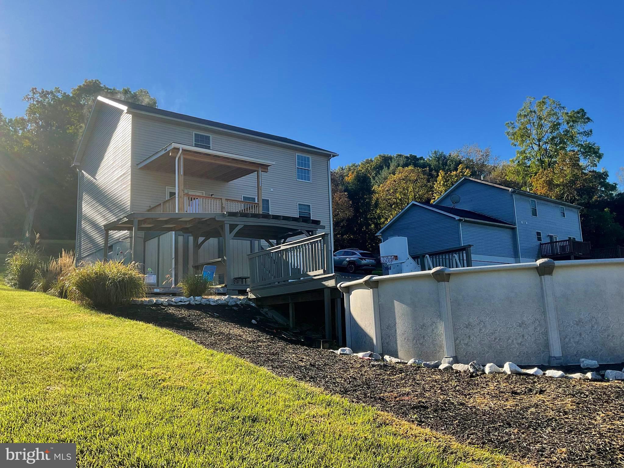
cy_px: 234
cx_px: 312
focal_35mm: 29
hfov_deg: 61.7
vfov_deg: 48.2
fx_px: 523
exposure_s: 1/1168
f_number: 1.8
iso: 16
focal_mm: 3
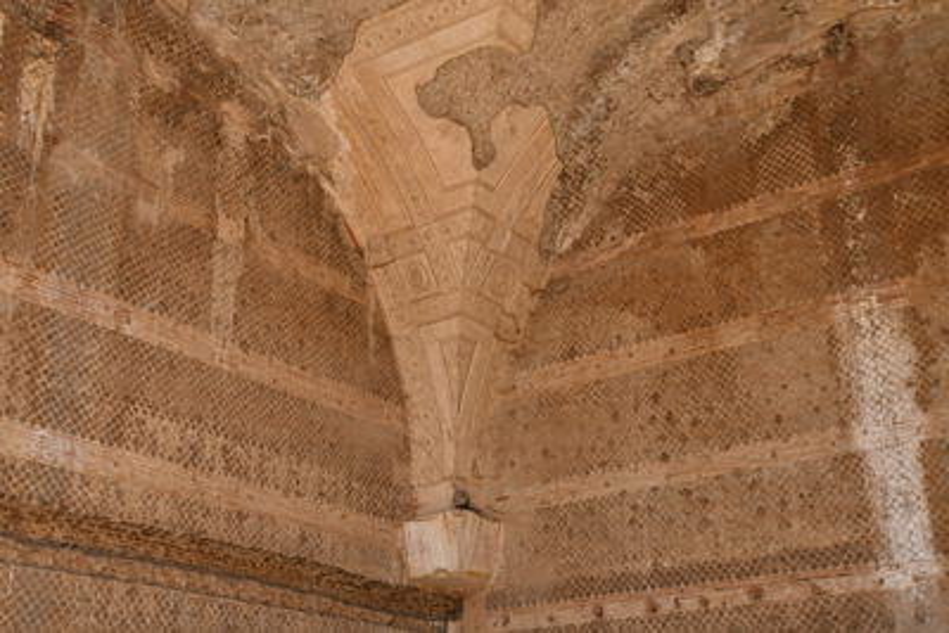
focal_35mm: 46
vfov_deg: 29.3
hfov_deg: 42.7
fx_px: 1213
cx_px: 474
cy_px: 316
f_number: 4
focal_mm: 31
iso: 125
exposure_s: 1/125
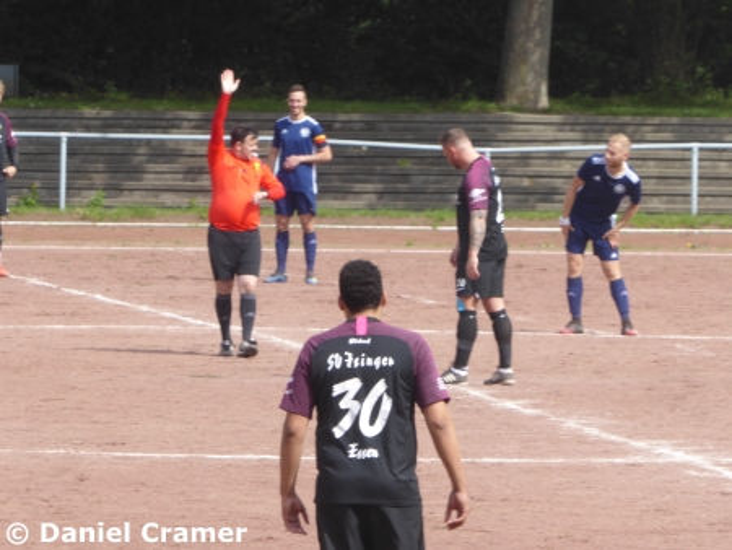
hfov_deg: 4.6
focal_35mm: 431
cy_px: 275
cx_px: 366
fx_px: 9119
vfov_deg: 3.5
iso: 80
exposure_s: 1/160
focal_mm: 77.3
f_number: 6
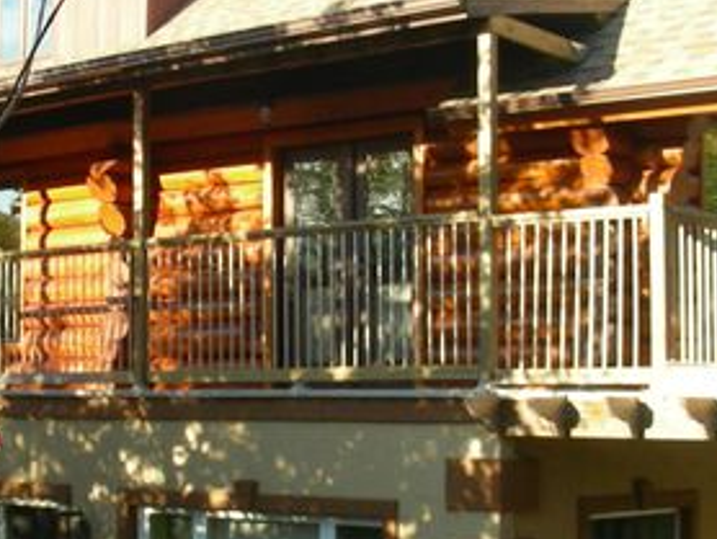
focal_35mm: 82
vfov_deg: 18.0
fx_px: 1700
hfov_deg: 23.8
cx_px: 302
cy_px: 340
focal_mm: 6.3
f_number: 4
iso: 50
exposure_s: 1/103
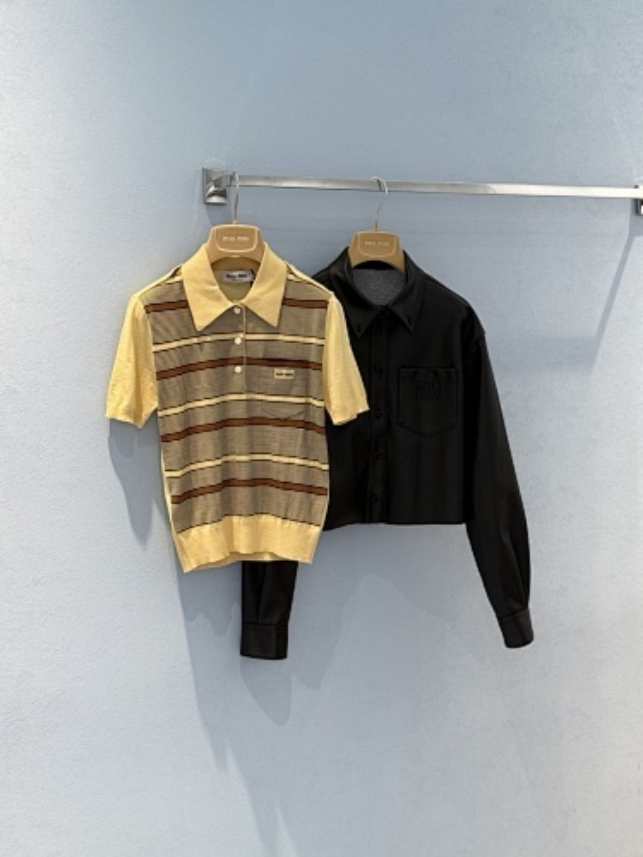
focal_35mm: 48
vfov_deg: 39.7
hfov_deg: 30.3
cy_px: 428
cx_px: 322
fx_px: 1189
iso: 100
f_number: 1.78
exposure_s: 1/110
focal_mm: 6.76
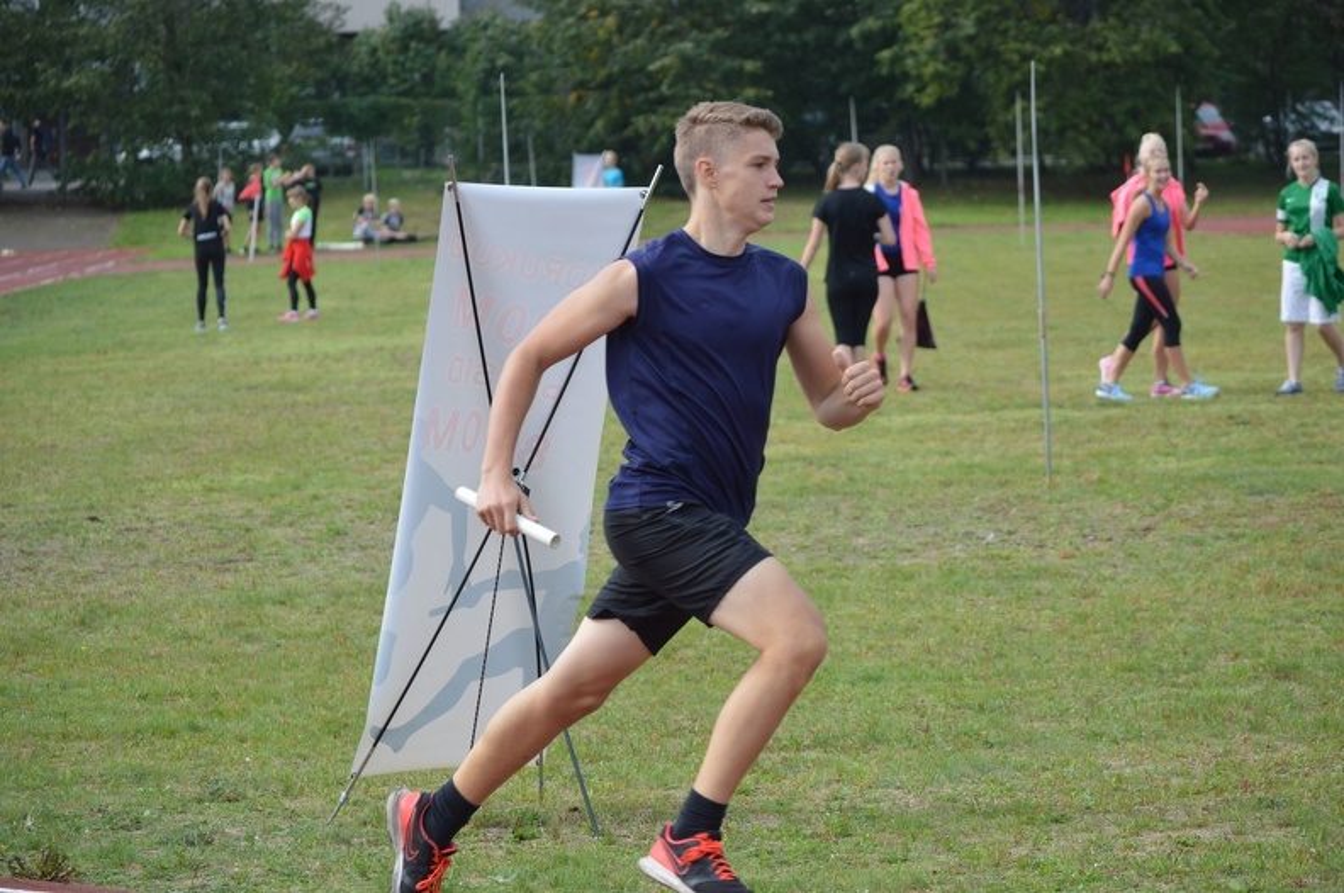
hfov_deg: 13.7
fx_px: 5593
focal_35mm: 150
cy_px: 446
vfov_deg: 9.1
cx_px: 672
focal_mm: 100
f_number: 5
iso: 400
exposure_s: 1/1250
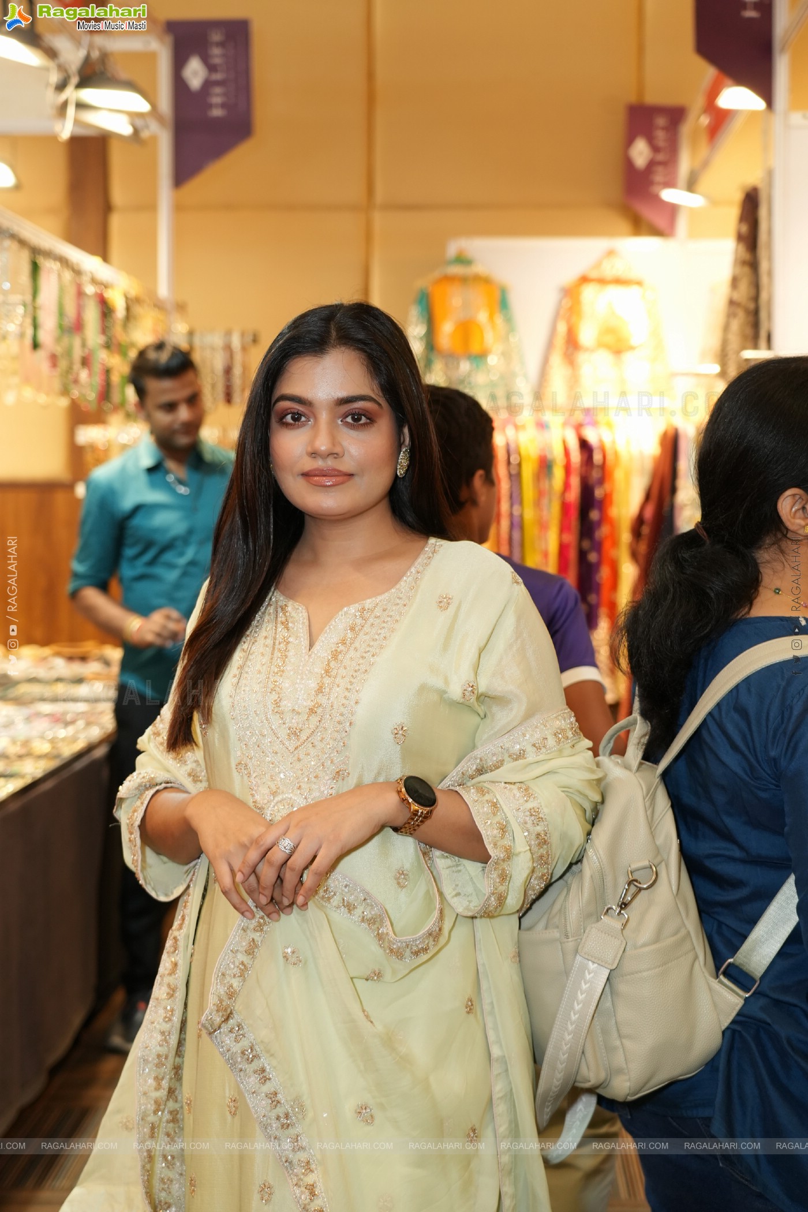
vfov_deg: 36.9
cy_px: 606
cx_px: 404
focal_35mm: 54
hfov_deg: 25.1
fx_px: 1818
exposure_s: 1/125
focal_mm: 54
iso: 1250
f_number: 4
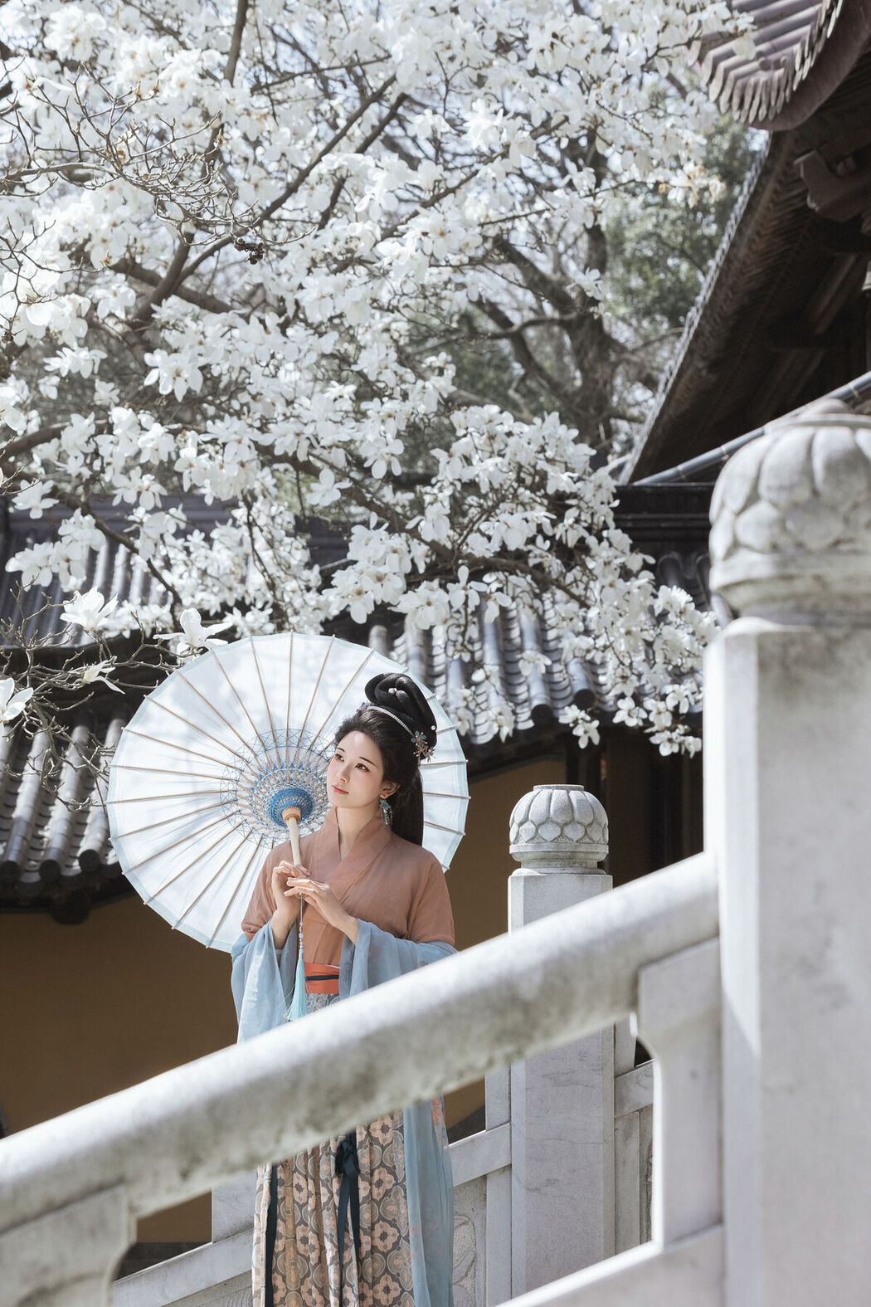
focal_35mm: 95
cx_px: 436
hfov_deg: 14.4
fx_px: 3447
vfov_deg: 21.5
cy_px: 654
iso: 100
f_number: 7.1
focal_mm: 95
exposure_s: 1/200
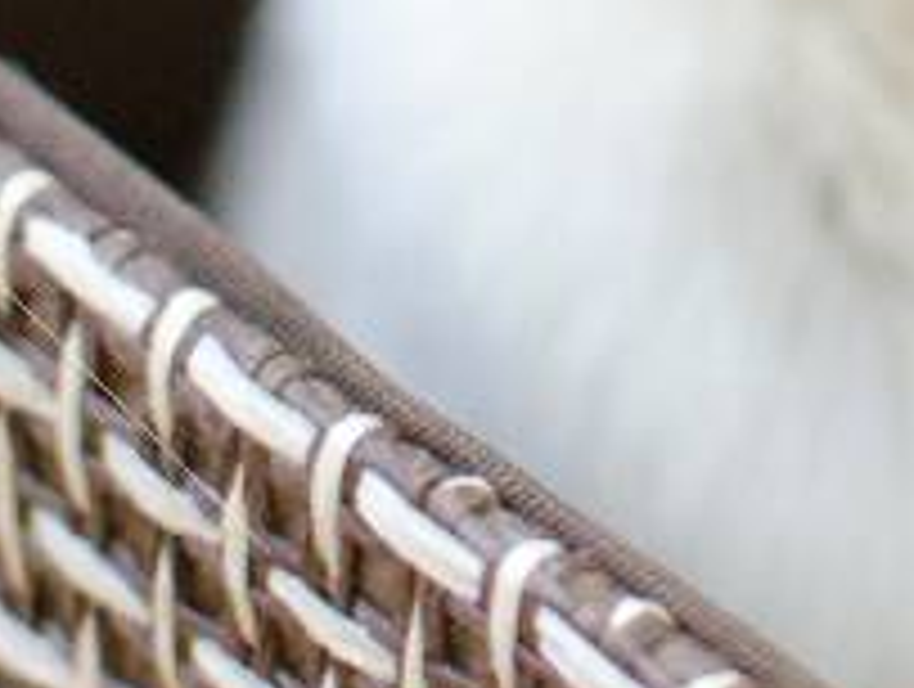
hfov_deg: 6.1
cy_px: -911
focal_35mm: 322
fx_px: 8519
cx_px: 1468
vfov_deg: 4.5
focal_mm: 35
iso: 800
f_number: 2.2
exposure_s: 1/60
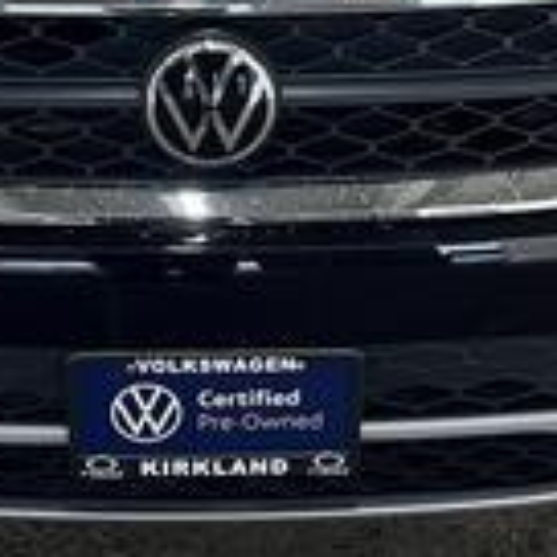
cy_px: -74
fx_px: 1547
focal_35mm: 85
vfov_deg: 19.4
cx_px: 119
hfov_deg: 20.2
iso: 125
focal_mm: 5.1
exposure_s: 1/83
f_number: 1.6
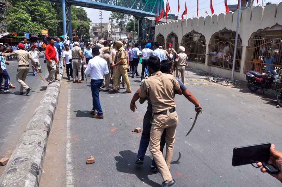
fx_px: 211
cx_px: 141
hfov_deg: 67.5
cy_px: 94
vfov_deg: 47.8
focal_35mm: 27
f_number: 13
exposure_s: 1/160
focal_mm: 18
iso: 250
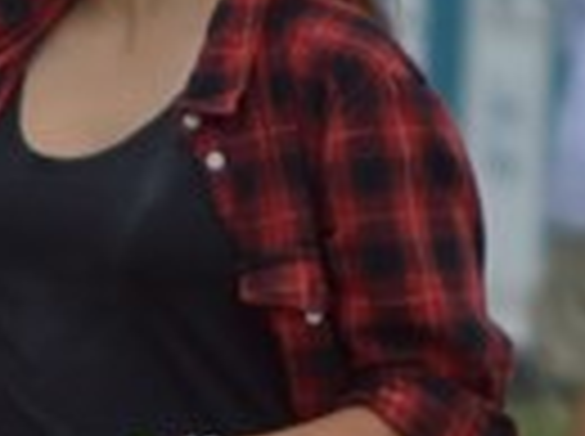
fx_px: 33754
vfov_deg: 0.7
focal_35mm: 2001
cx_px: -90
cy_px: 643
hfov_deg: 1.0
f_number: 5.6
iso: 200
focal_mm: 200
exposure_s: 1/1600
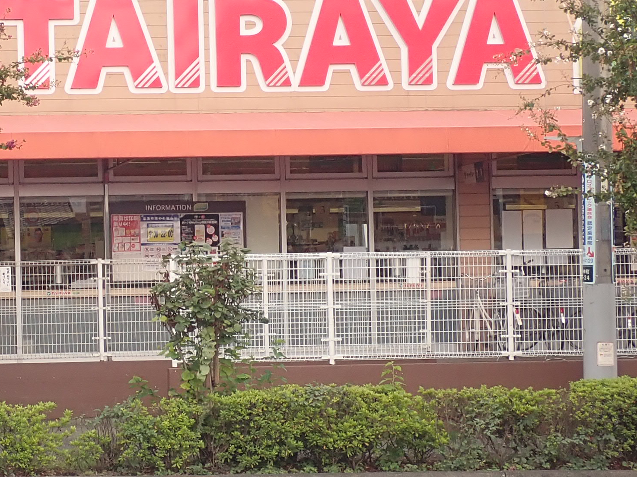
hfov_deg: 20.0
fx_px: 1748
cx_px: -19
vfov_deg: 15.6
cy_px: 243
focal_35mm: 95
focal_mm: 6.42
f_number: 3.5
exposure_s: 1/125
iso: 100
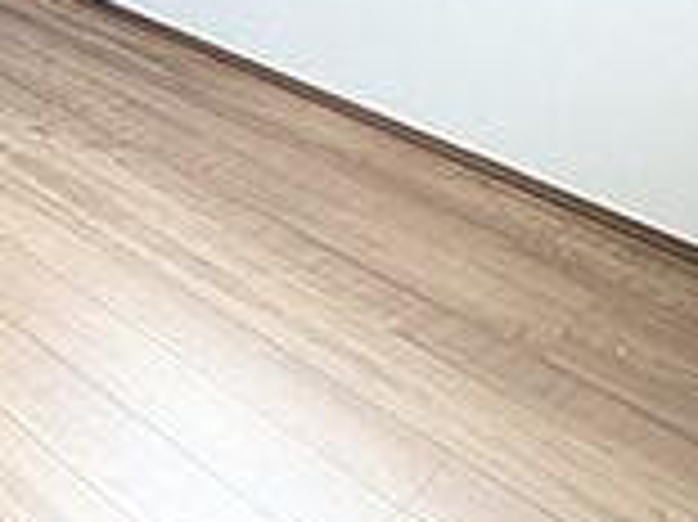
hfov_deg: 28.7
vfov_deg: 22.0
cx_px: -189
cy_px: -241
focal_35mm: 56
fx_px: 1128
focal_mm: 1.83
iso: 154
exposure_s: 1/33.3
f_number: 2.2
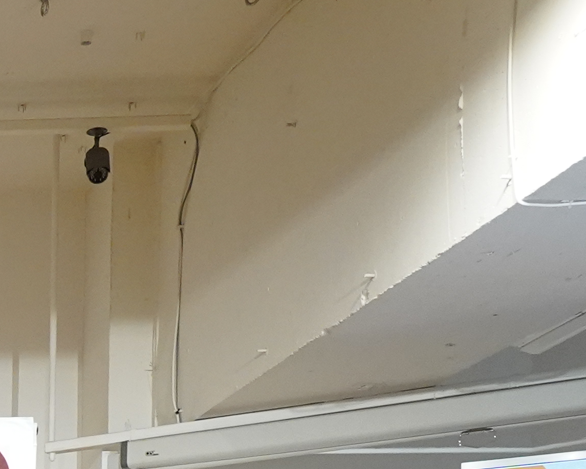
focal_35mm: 118
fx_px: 2047
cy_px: 950
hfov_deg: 13.6
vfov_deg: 11.7
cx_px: -621
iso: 5000
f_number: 6.3
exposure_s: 1/160
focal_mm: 24
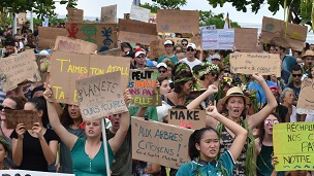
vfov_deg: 7.0
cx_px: 205
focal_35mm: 172
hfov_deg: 12.5
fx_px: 1432
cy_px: 137
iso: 280
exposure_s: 1/250
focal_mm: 52
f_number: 8
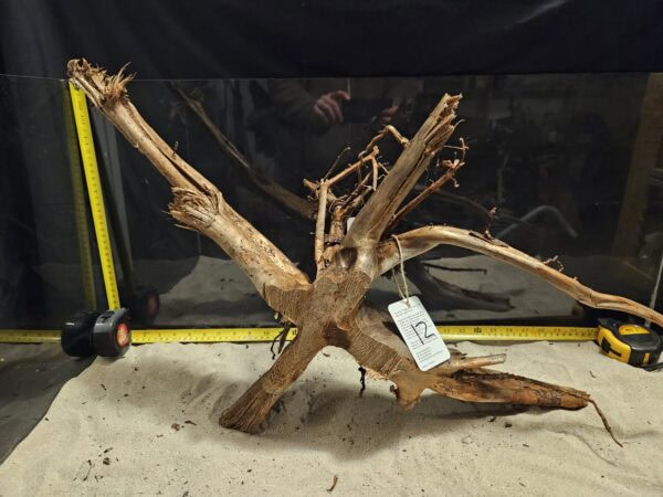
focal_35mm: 23
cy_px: 248
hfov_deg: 73.9
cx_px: 332
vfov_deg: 58.9
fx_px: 441
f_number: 1.8
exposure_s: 1/25
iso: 800
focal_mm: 5.4
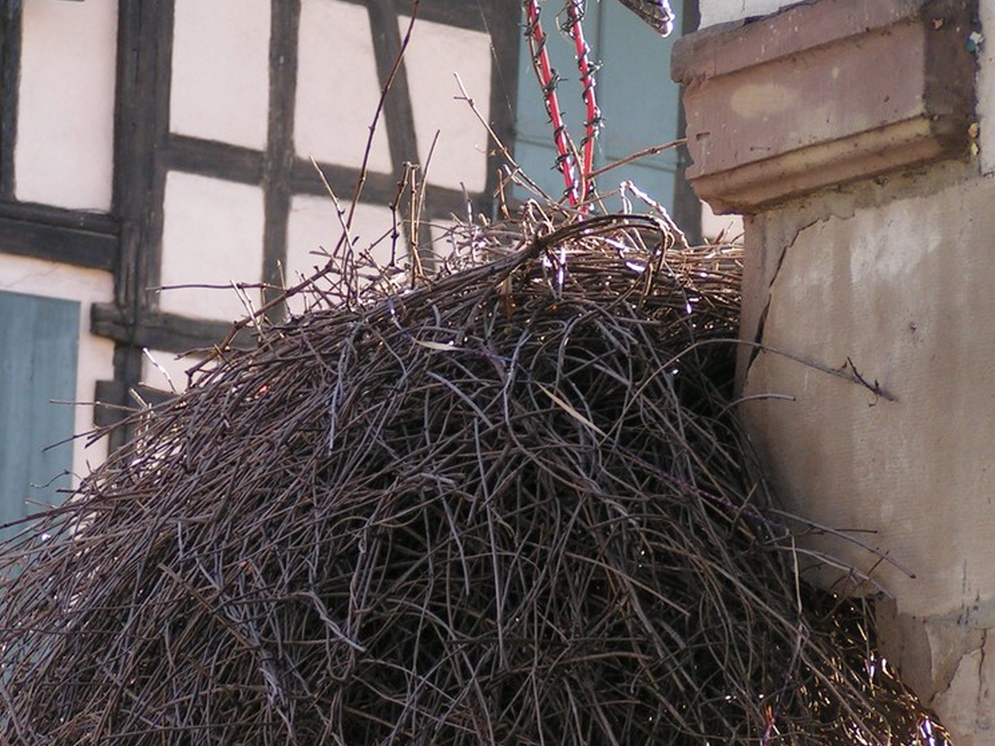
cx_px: 472
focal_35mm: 215
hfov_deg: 9.2
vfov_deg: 6.9
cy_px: 308
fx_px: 6180
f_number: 3.5
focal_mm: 22.9
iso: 80
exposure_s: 1/160
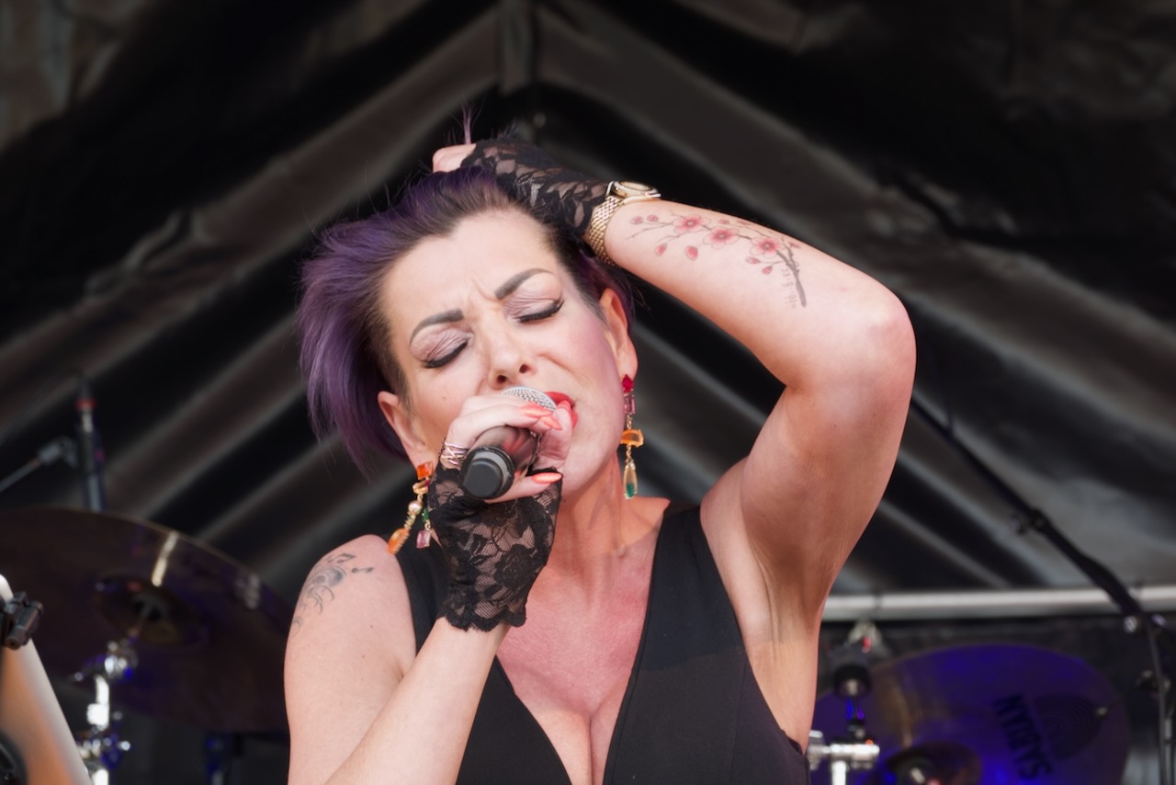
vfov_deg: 8.4
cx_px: 588
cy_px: 392
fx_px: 5358
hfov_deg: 12.5
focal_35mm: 164
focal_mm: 60.29
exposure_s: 1/50
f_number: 4
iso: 100
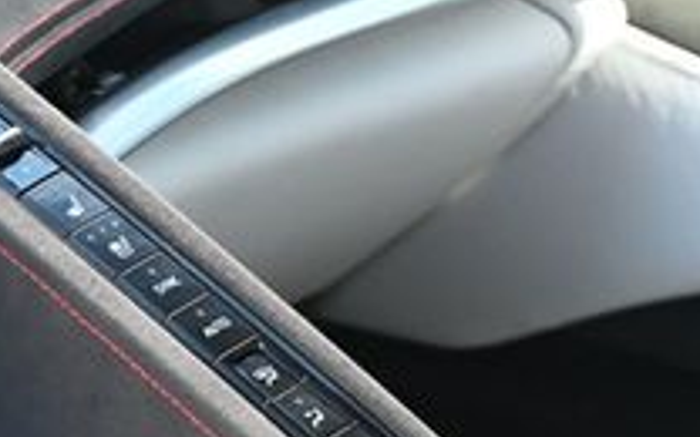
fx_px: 3502
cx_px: 249
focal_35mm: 184
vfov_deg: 7.0
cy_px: 679
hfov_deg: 11.4
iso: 1250
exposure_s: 1/125
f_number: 5.6
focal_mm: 39
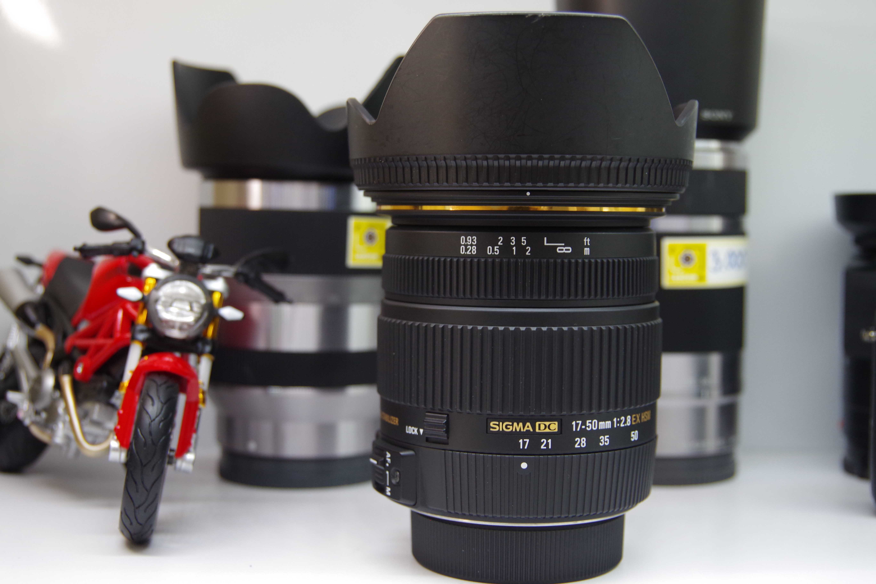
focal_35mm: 54
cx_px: 438
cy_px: 292
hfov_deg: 36.9
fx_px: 1314
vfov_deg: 25.1
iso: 800
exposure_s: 1/100
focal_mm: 36
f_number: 5
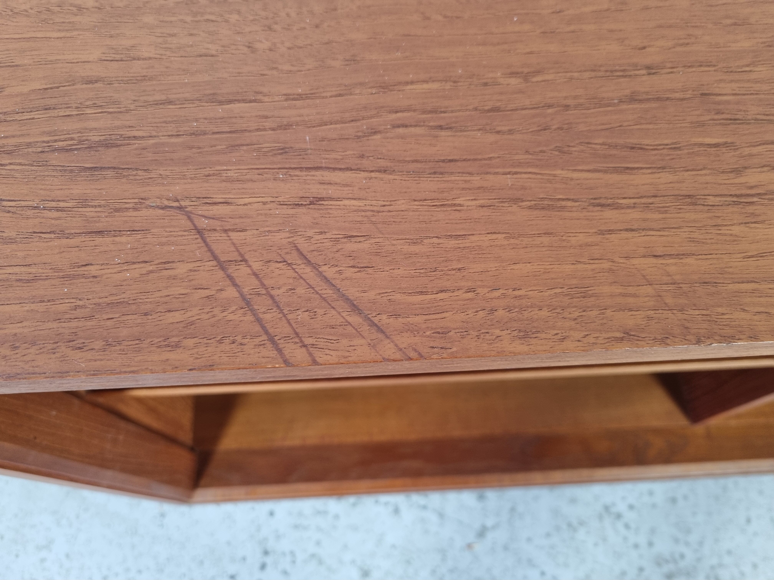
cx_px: 387
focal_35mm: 26
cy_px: 290
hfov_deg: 67.3
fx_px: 581
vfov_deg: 53.1
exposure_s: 1/100
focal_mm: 5.4
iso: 250
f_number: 1.8
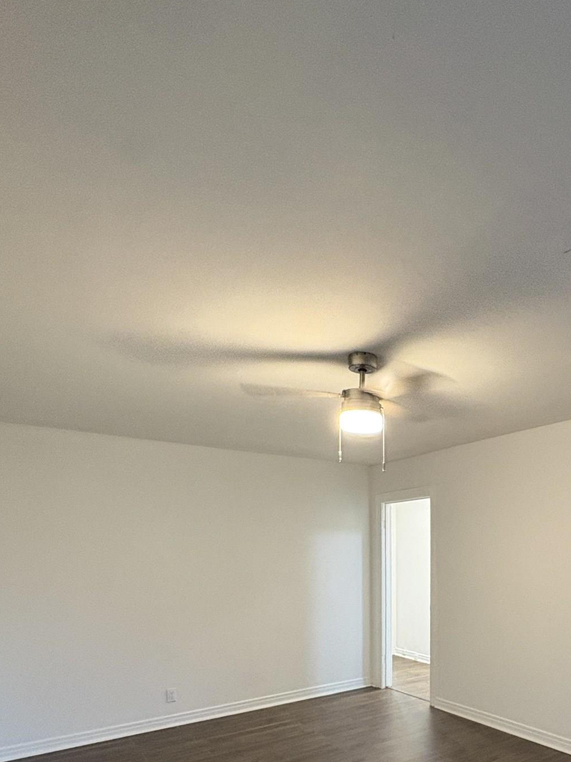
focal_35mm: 24
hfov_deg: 54.1
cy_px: 577
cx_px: 430
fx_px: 528
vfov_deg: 66.8
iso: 400
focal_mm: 2.22
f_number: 2.2
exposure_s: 1/60
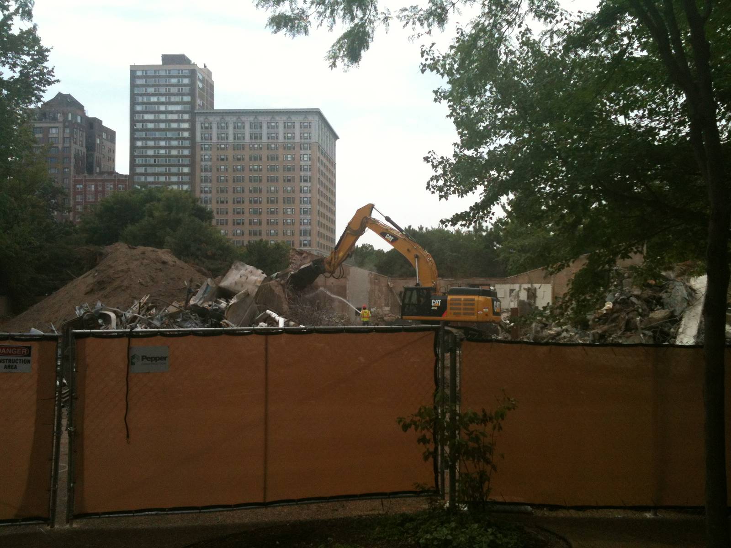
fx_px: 739
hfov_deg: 52.6
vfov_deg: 40.7
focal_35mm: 35
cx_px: 366
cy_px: 274
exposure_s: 1/1071
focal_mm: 3.85
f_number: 2.8
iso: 64
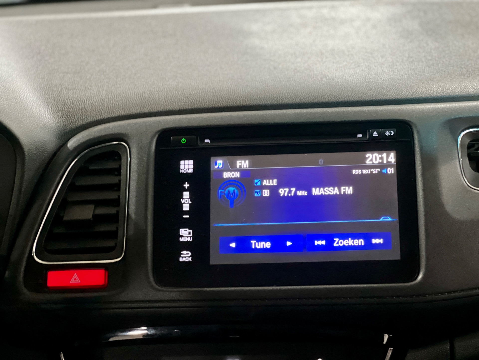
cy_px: 180
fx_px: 1065
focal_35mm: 77
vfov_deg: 19.1
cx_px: 240
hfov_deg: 25.3
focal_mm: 9
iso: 800
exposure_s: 1/15
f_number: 2.8
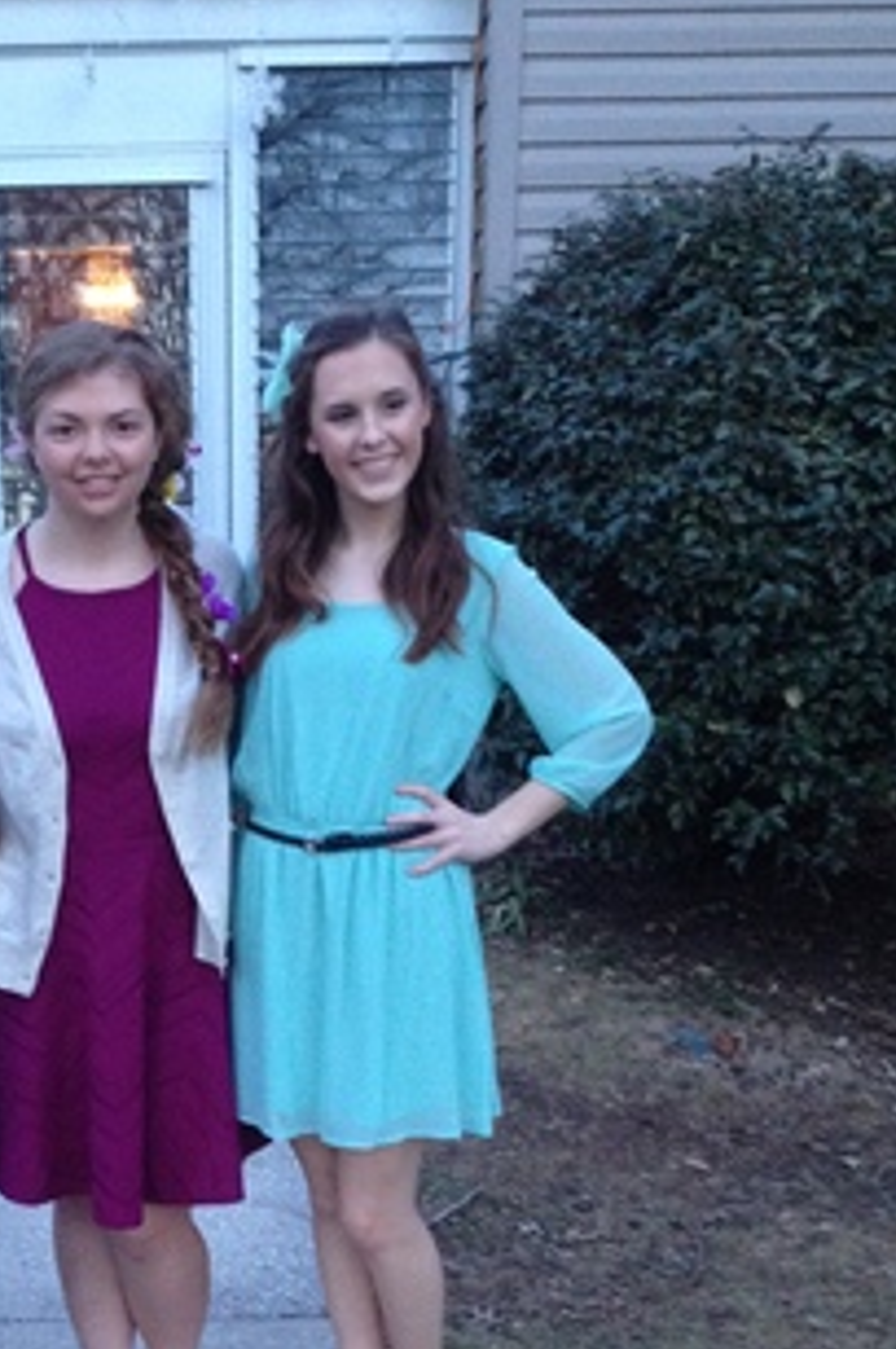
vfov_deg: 34.4
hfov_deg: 23.3
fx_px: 2133
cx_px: 149
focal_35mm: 57
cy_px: 1006
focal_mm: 4.28
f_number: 2.4
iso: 250
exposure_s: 1/20
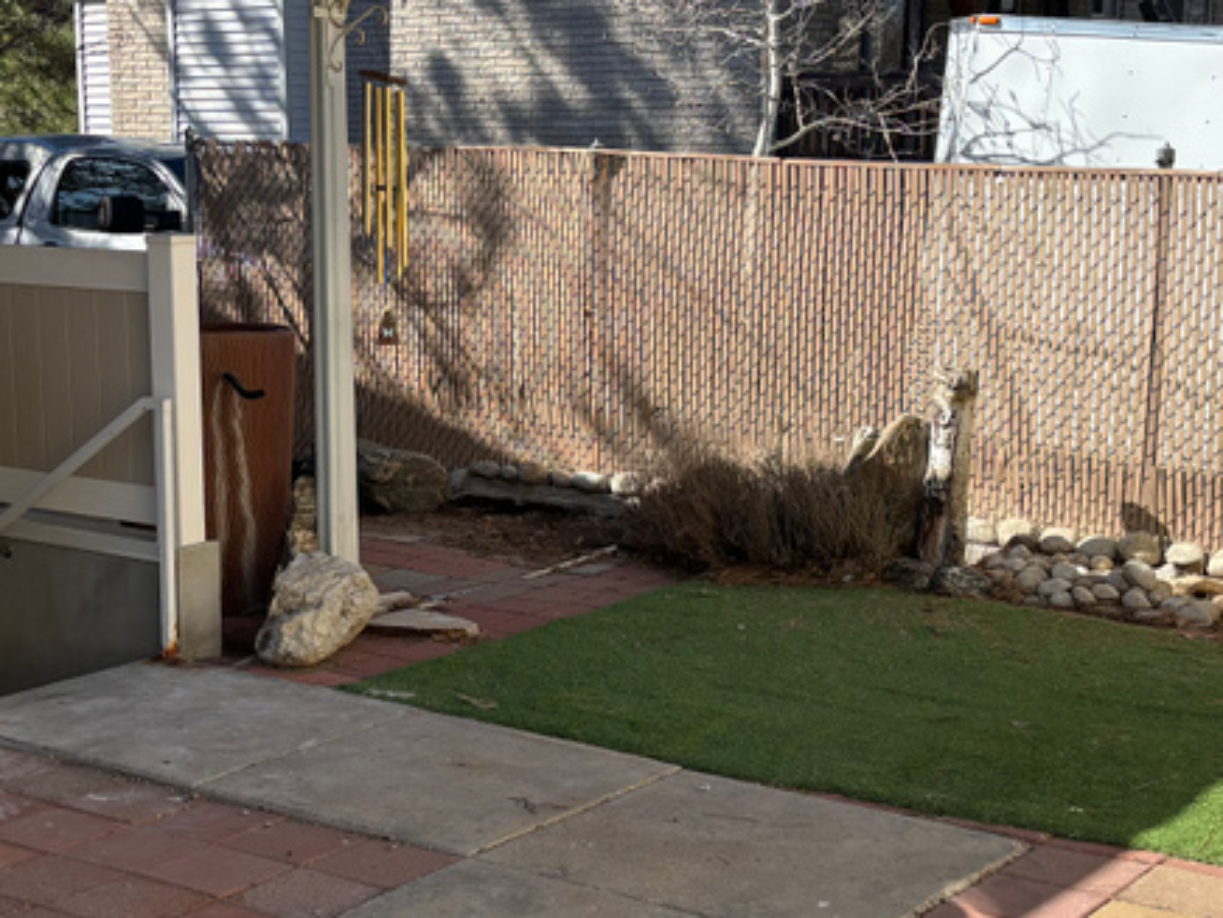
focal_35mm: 61
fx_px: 2155
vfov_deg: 24.0
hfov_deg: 31.6
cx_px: 468
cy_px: 525
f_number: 1.6
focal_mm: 5.96
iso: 50
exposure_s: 1/2857
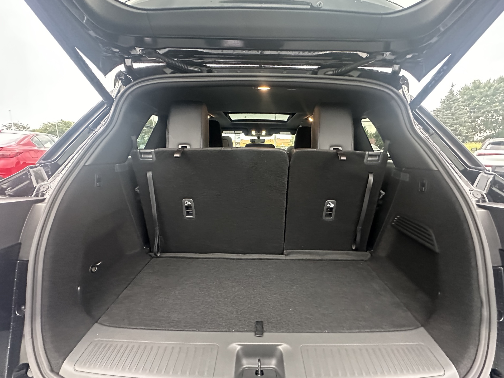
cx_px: 257
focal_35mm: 15
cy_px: 199
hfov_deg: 98.1
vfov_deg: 81.7
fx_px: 218
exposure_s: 1/60
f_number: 2.2
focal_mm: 2.22
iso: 1250
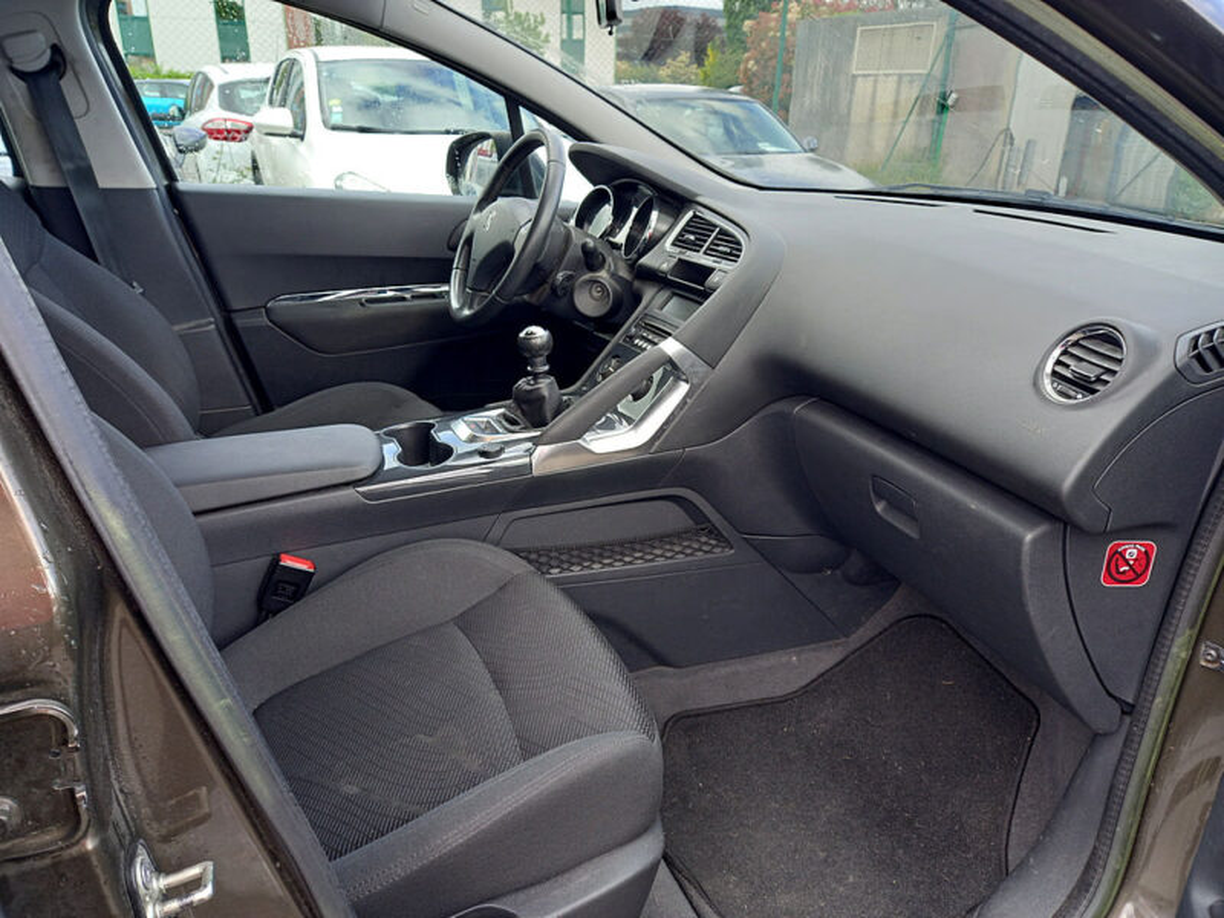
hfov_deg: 69.4
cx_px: 612
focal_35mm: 25
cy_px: 459
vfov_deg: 54.9
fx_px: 884
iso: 25
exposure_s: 1/50
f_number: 2
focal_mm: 4.6
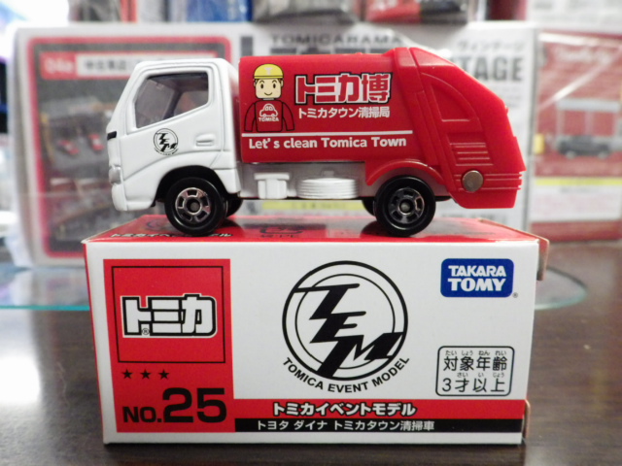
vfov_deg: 54.9
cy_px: 233
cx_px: 311
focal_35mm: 25
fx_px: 449
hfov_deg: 69.4
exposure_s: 1/40
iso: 800
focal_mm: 4.4
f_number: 3.1
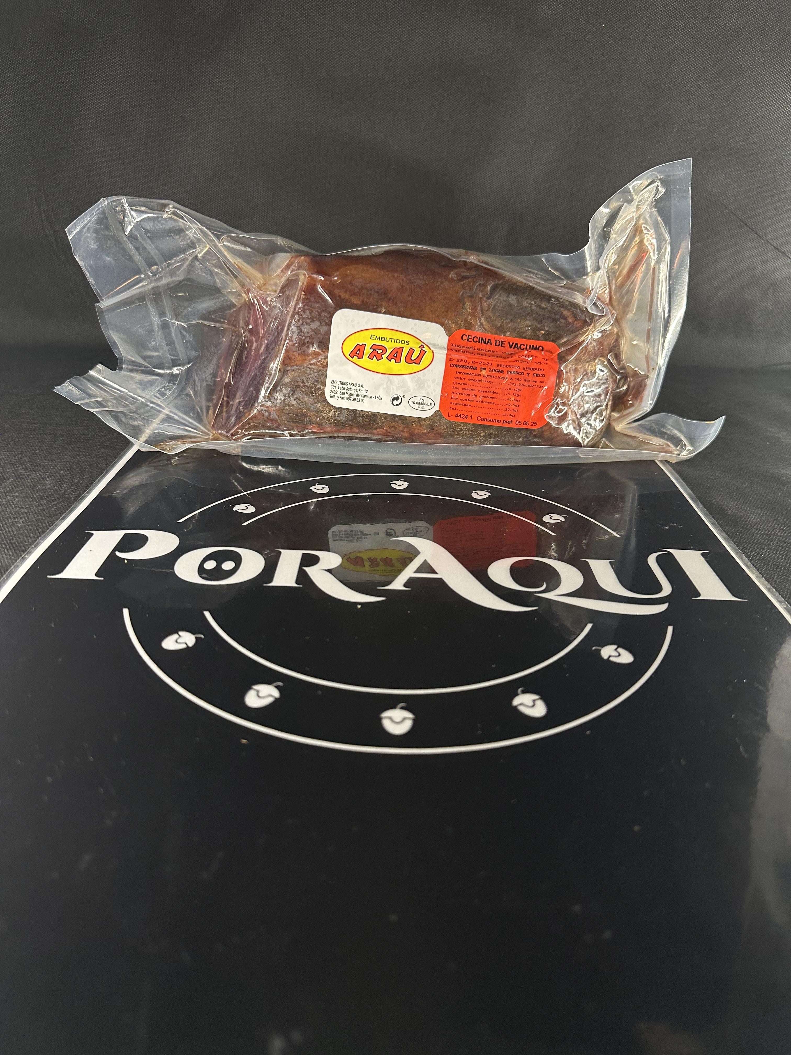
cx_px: 396
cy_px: 528
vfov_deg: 71.6
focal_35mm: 24
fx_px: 731
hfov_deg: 56.8
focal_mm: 6.86
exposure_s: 1/100
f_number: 1.78
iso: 200
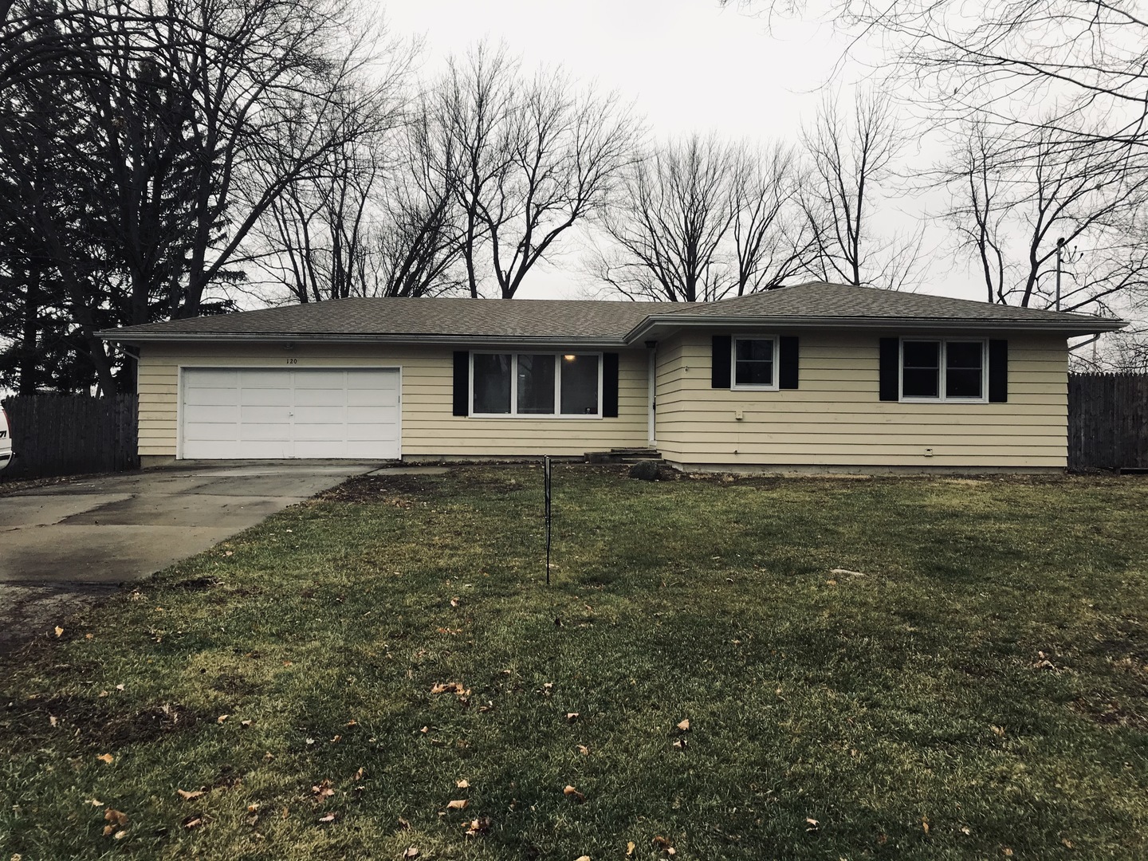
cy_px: 430
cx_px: 574
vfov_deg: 49.7
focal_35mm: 28
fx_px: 929
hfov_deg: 63.4
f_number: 1.8
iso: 32
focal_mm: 3.99
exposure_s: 1/120
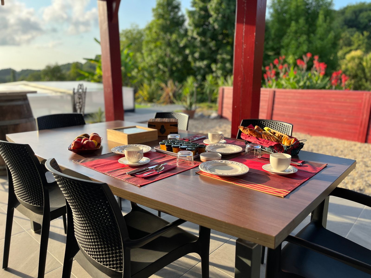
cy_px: 139
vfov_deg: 53.1
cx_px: 186
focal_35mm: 26
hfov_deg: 67.3
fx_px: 279
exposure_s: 1/737
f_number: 1.6
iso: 50
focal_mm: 5.1
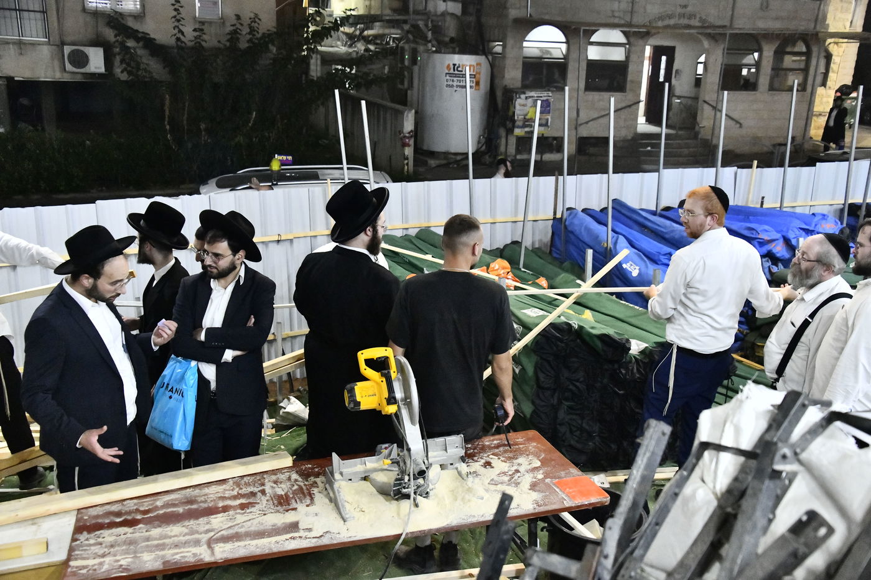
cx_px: 436
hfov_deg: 50.7
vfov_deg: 35.0
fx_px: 919
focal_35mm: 38
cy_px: 290
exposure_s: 1/125
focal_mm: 38
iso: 8000
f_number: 5.6
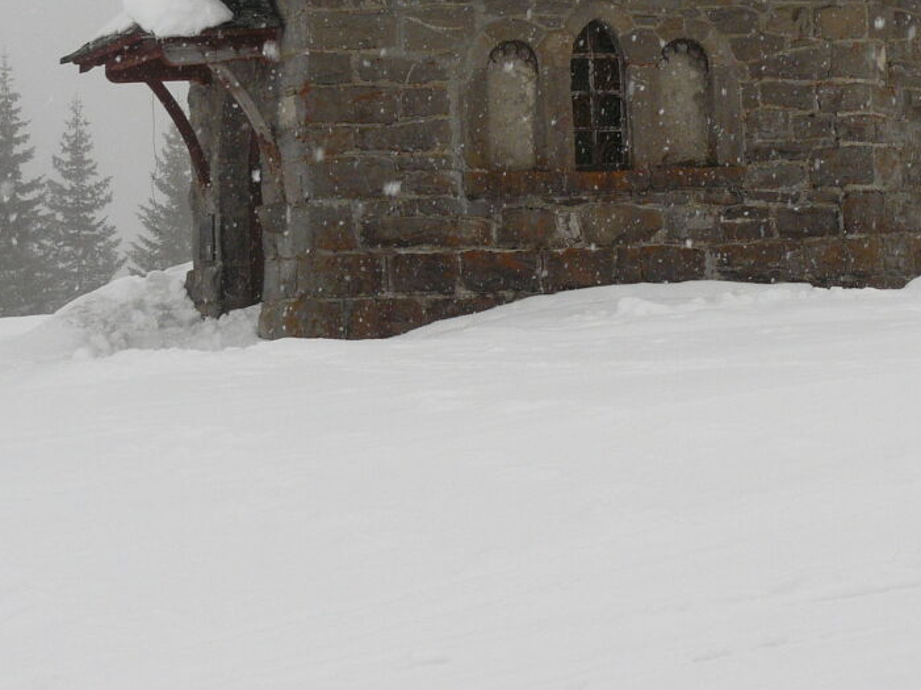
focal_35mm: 111
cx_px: 590
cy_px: 54
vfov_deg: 13.2
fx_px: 2952
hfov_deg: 17.7
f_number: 5.6
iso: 100
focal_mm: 8.9
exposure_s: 1/200
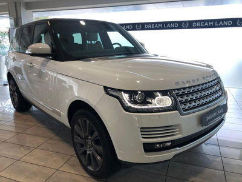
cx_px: 121
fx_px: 196
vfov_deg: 49.7
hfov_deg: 63.4
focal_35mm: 28
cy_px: 91
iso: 40
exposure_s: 1/100
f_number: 1.8
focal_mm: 4
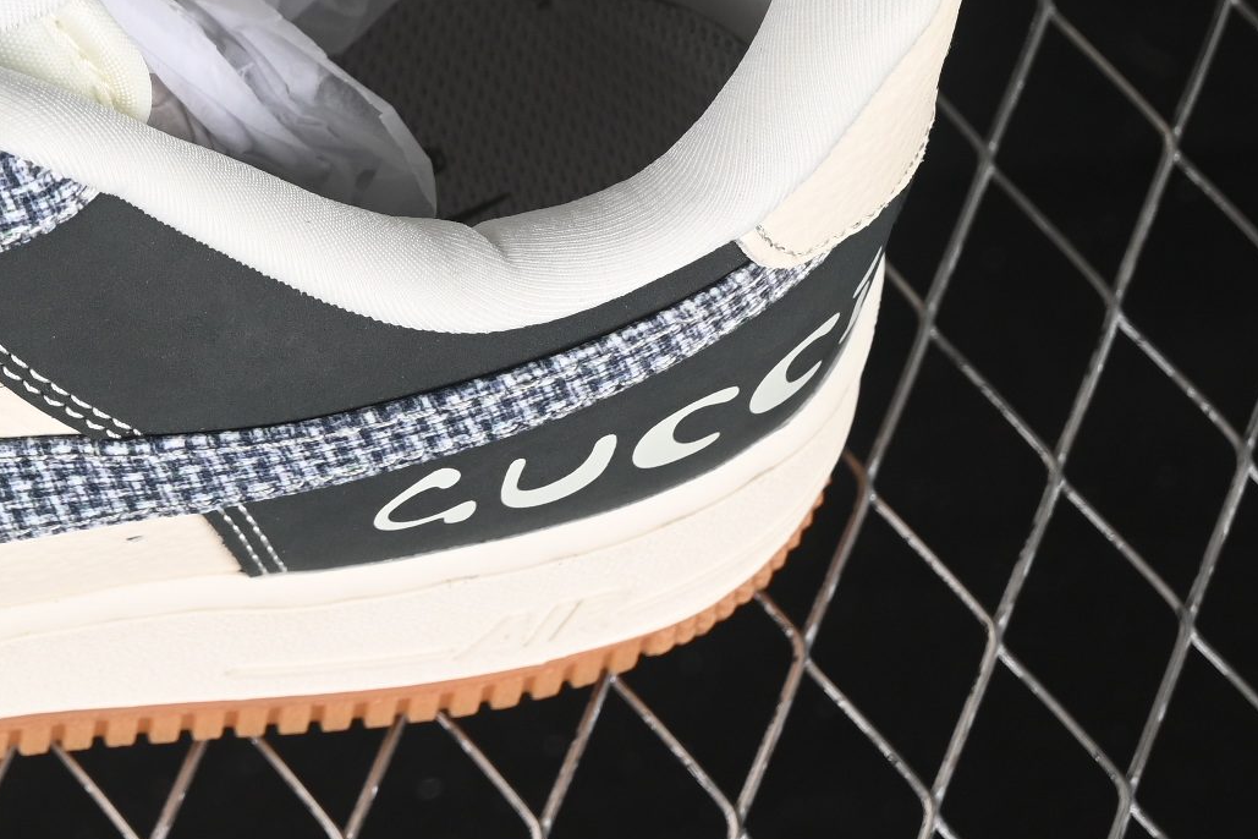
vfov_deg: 6.7
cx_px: -380
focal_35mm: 203
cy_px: -121
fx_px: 7093
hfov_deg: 9.9
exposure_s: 1/60
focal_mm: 50
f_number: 6.3
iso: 160
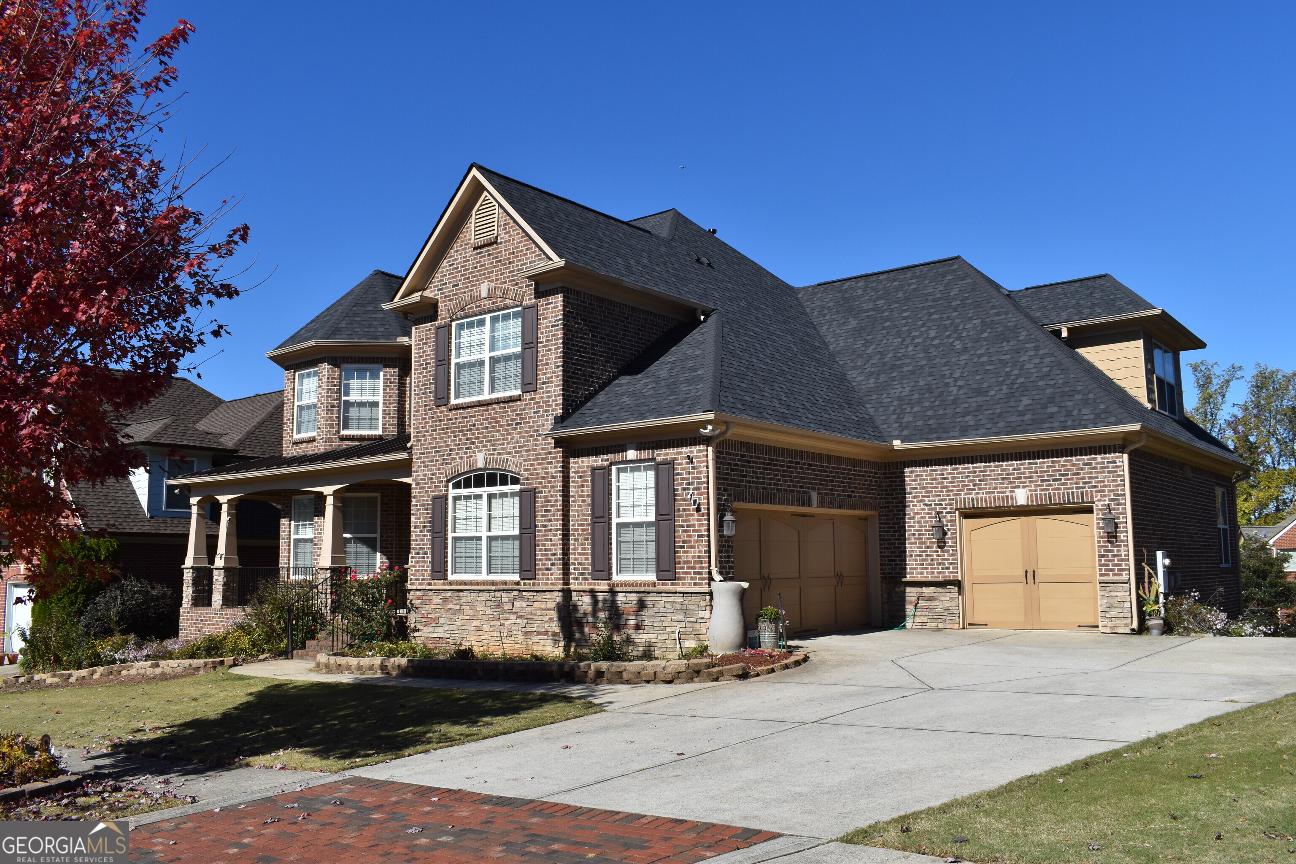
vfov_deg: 43.6
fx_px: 1080
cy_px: 432
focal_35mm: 30
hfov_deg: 61.9
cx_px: 648
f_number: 11
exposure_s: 1/500
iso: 200
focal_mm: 20
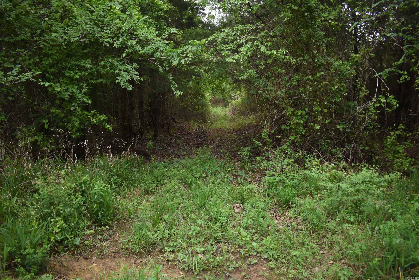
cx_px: 210
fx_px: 314
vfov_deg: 47.9
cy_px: 140
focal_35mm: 27
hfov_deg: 67.4
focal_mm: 18
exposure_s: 1/250
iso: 450
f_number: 3.5
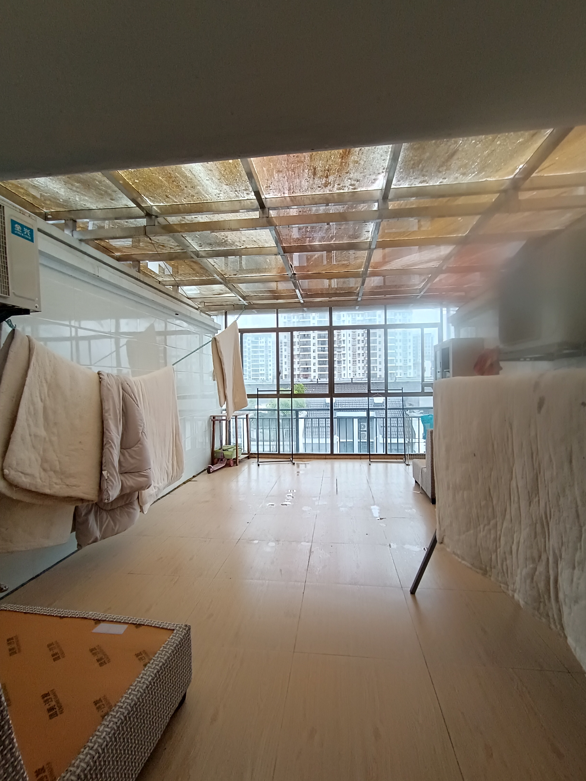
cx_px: 293
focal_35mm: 16
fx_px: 361
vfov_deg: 94.5
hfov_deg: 78.1
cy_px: 390
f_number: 2.2
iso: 96
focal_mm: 1.66
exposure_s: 1/100
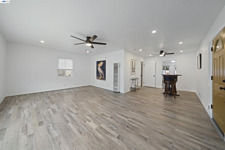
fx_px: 75
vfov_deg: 90.0
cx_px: 112
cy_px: 75
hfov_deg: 112.6
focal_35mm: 12
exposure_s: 1/8
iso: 200
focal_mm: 12
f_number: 8
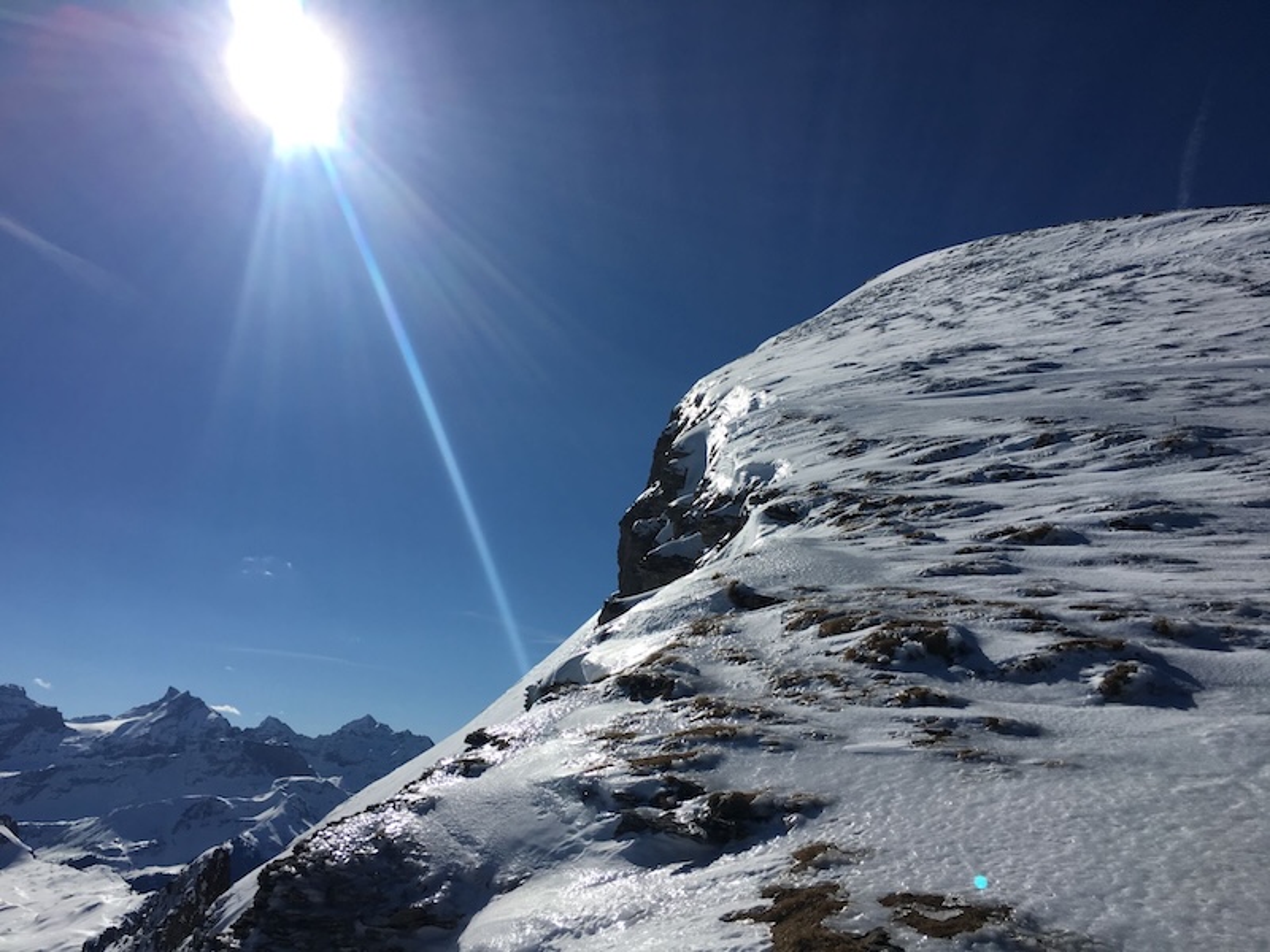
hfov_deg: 61.7
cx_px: 635
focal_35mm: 29
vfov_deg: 48.2
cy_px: 476
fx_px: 1064
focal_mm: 4.15
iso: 25
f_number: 2.2
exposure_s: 1/7692
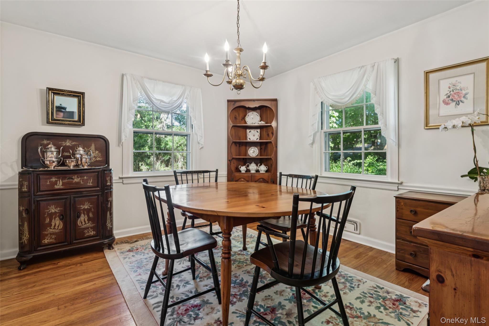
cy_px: 163
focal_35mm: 17
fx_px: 231
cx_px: 244
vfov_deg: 70.4
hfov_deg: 93.3
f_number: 8
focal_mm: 17
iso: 200
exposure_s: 1/2
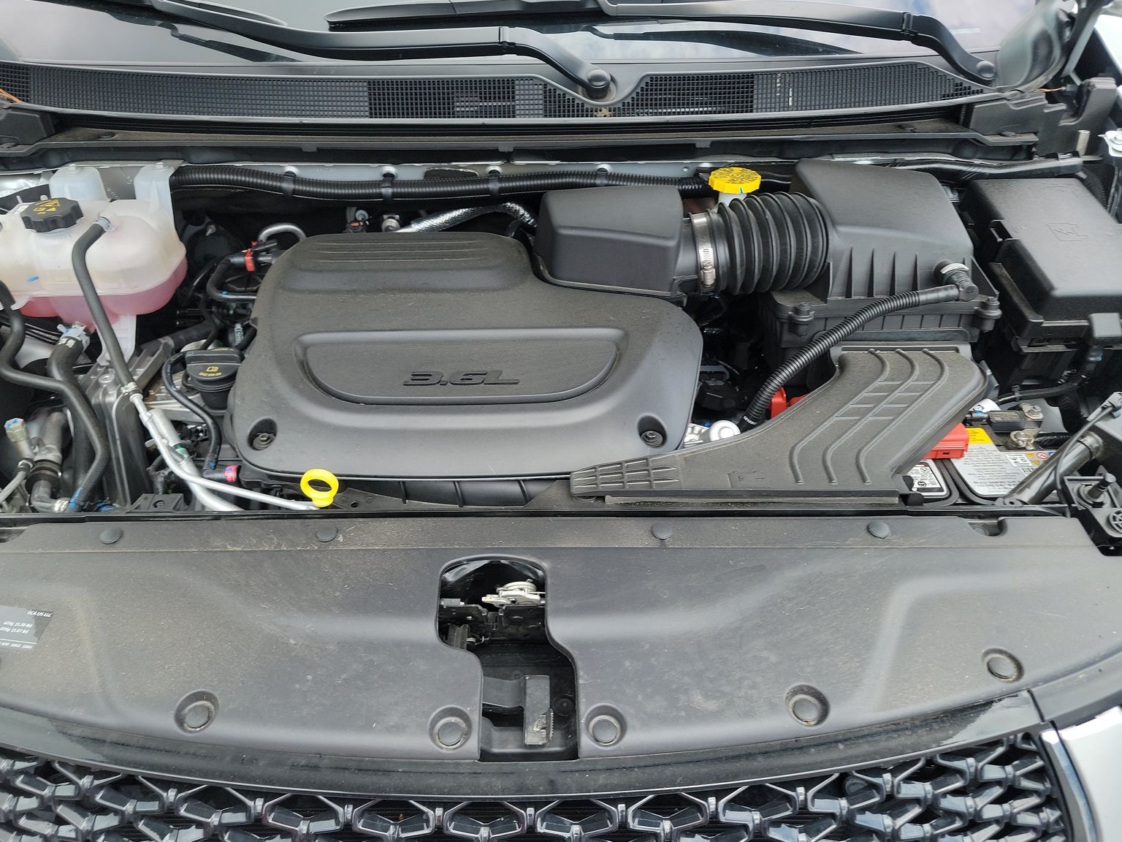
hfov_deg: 69.4
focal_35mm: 25
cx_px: 551
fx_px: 810
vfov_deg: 54.9
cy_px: 433
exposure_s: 1/127
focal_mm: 6.7
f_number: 1.8
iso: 50
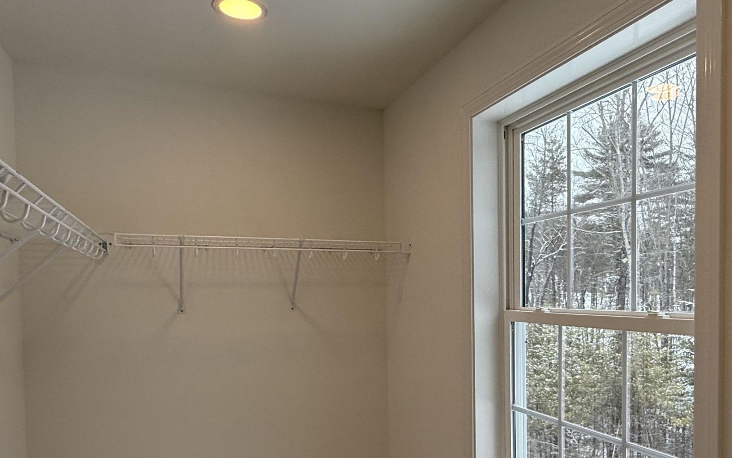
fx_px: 559
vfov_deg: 43.8
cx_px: 424
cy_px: 312
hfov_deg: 66.1
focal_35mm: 28
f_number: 2.2
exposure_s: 1/296
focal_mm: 2.22
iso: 64
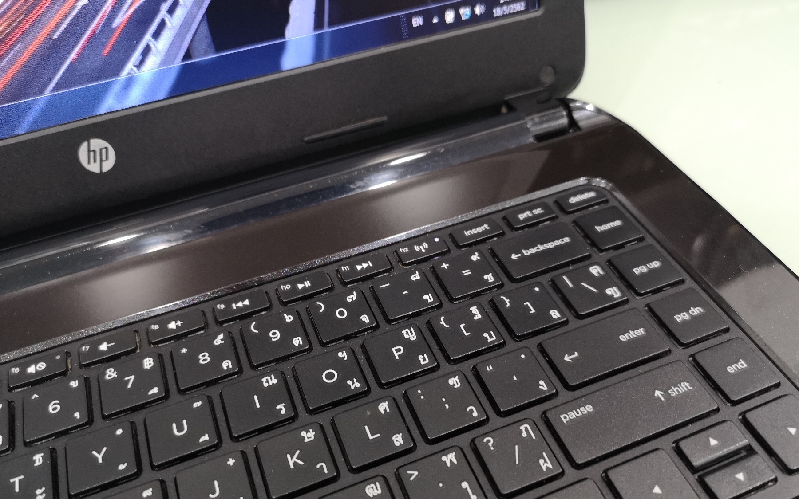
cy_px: 298
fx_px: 631
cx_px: 395
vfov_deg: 42.9
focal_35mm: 29
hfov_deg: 64.6
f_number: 1.8
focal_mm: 3.95
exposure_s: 1/33.3
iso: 320
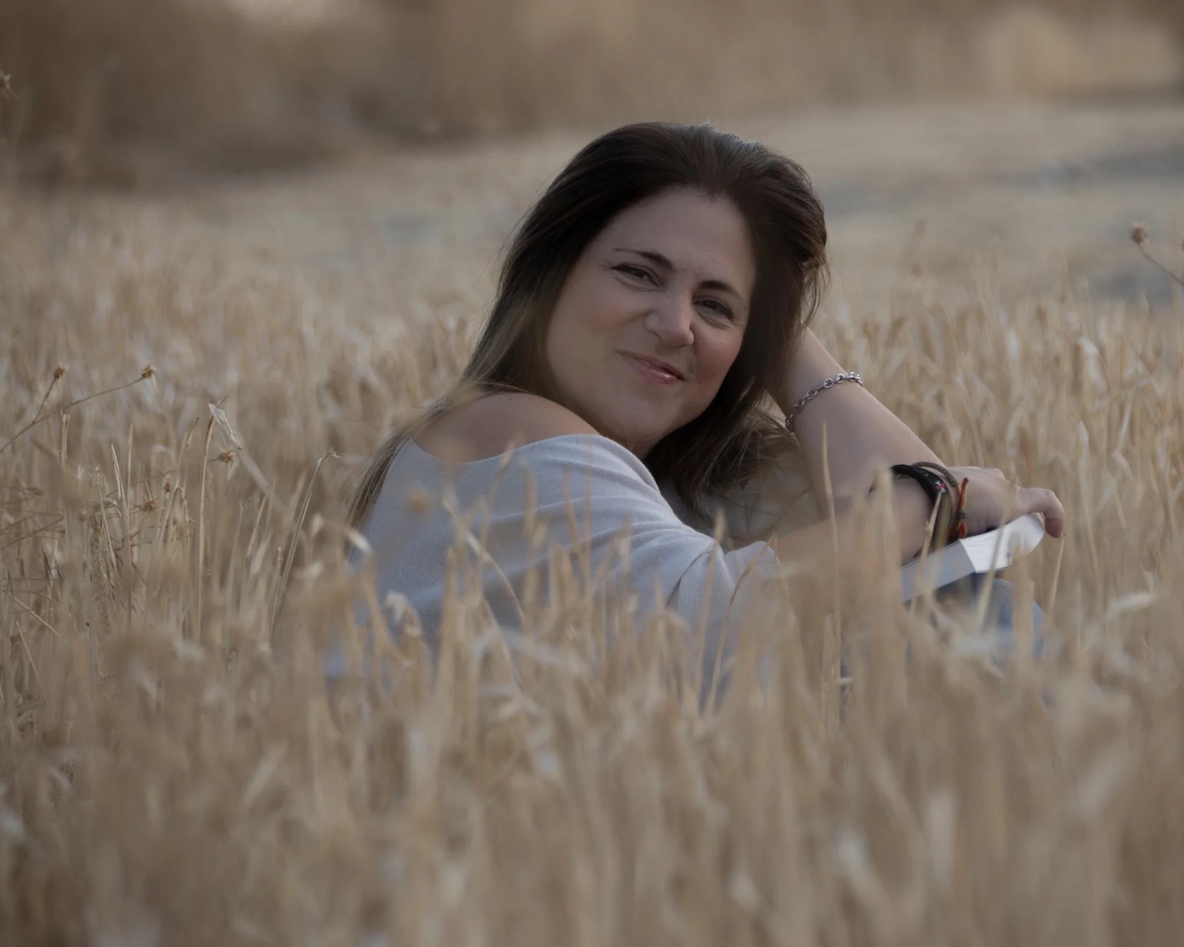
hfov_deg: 6.5
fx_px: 10371
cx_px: 644
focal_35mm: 296
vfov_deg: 5.2
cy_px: 474
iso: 125
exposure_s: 1/100
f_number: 5.6
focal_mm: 175
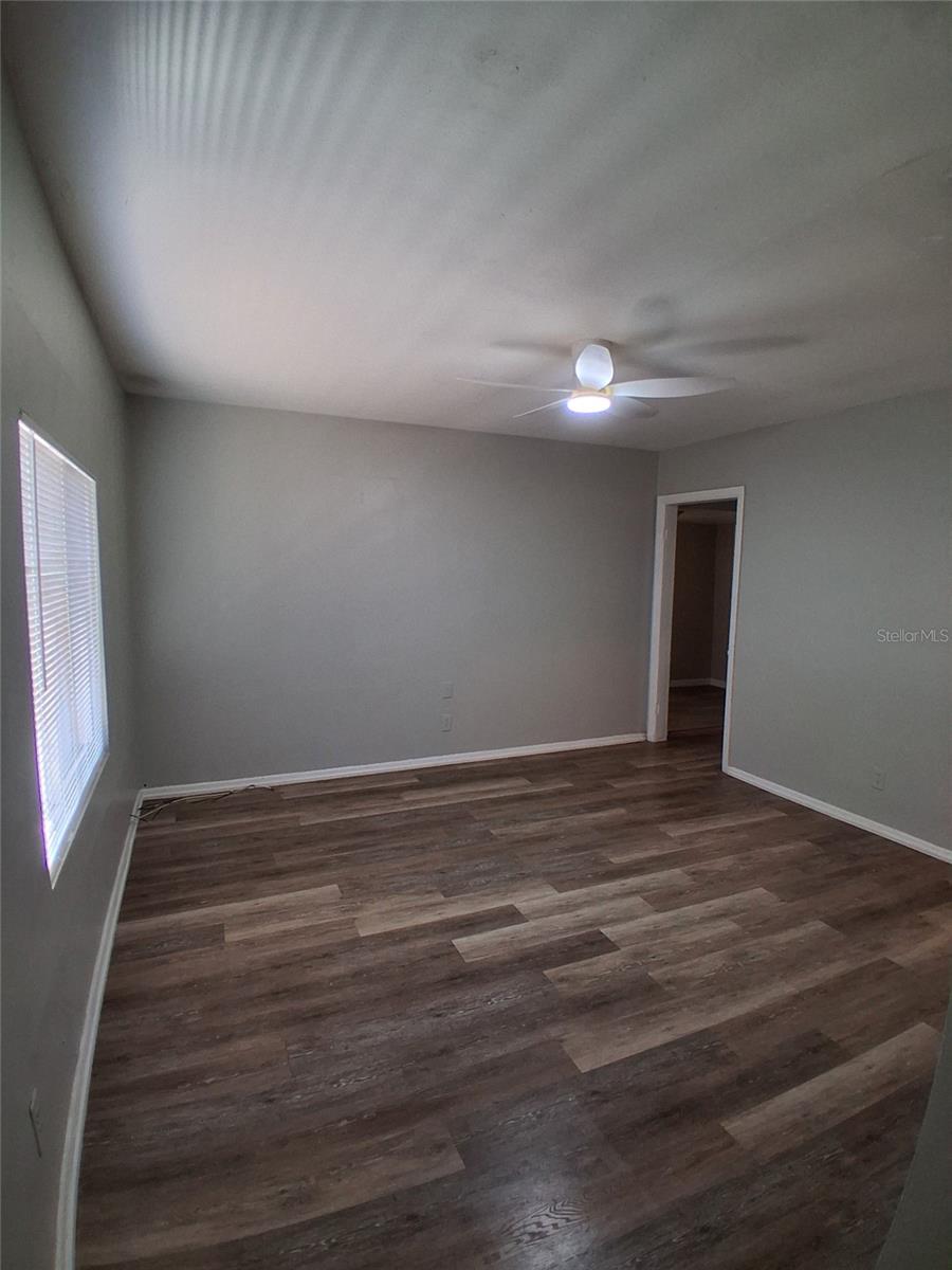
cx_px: 476
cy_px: 635
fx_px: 623
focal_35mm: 17
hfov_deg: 74.7
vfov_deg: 91.0
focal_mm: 1.4
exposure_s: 1/40
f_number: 2.2
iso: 125
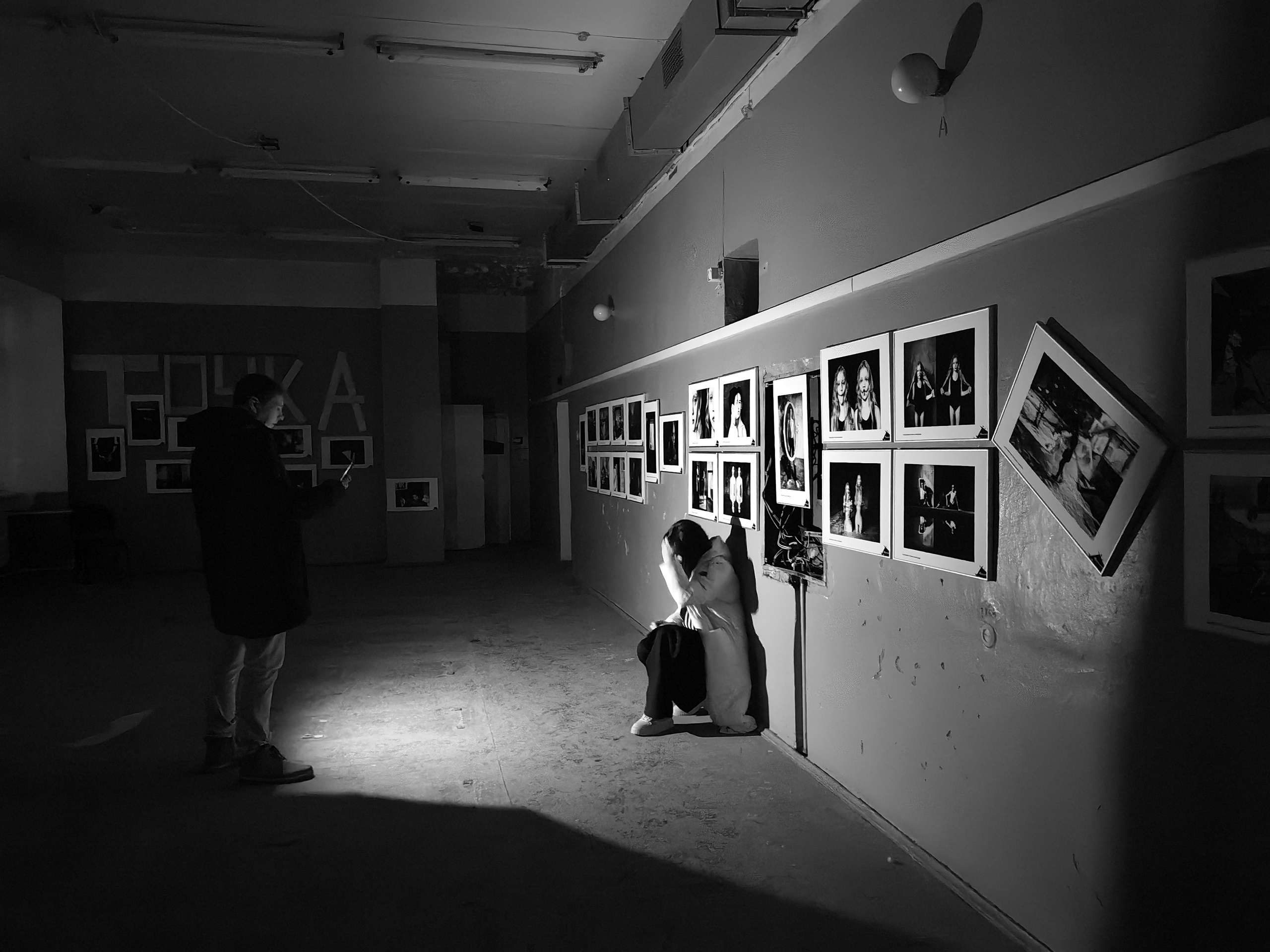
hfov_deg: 65.3
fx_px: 991
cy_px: 476
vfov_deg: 51.4
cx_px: 635
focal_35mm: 27
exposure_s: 1/15.1
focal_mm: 6.35
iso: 6400
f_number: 2
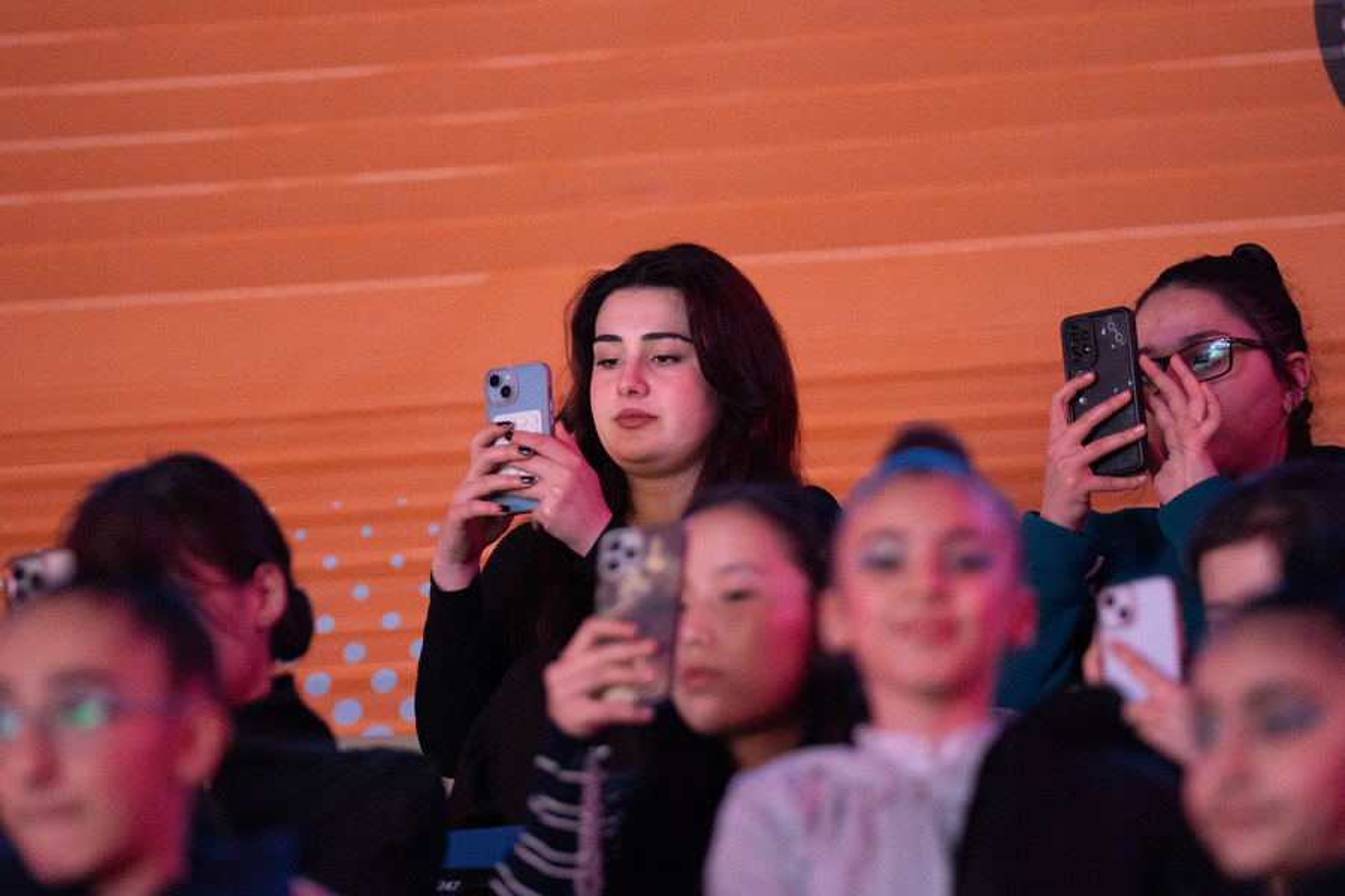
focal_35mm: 300
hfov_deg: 6.9
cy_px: 448
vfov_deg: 4.6
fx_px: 11207
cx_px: 672
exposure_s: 1/200
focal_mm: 200
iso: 3200
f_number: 2.8
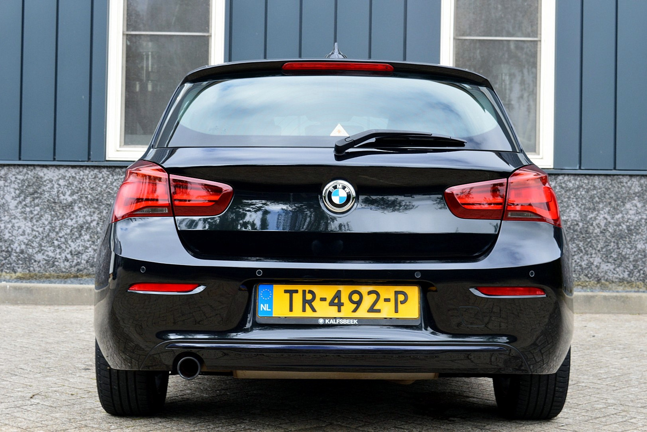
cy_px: 216
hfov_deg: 33.4
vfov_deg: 22.6
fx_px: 1078
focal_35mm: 60
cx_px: 324
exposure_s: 1/200
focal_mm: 40
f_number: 10
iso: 400
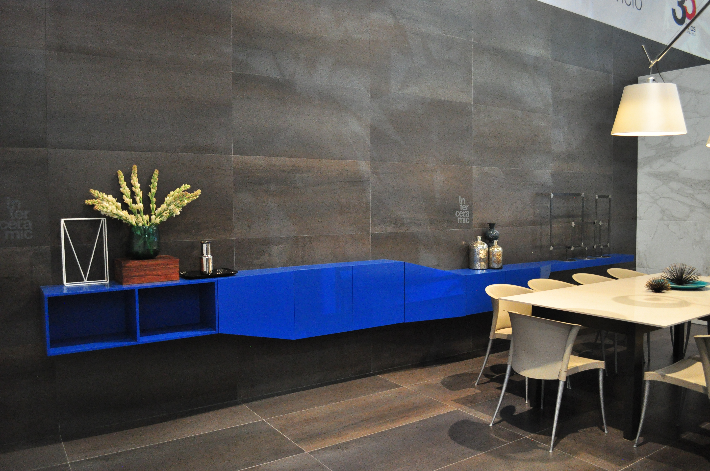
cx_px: 355
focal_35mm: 27
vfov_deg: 47.8
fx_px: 532
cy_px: 236
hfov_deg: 67.4
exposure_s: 1/160
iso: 2000
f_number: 3.5
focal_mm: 18
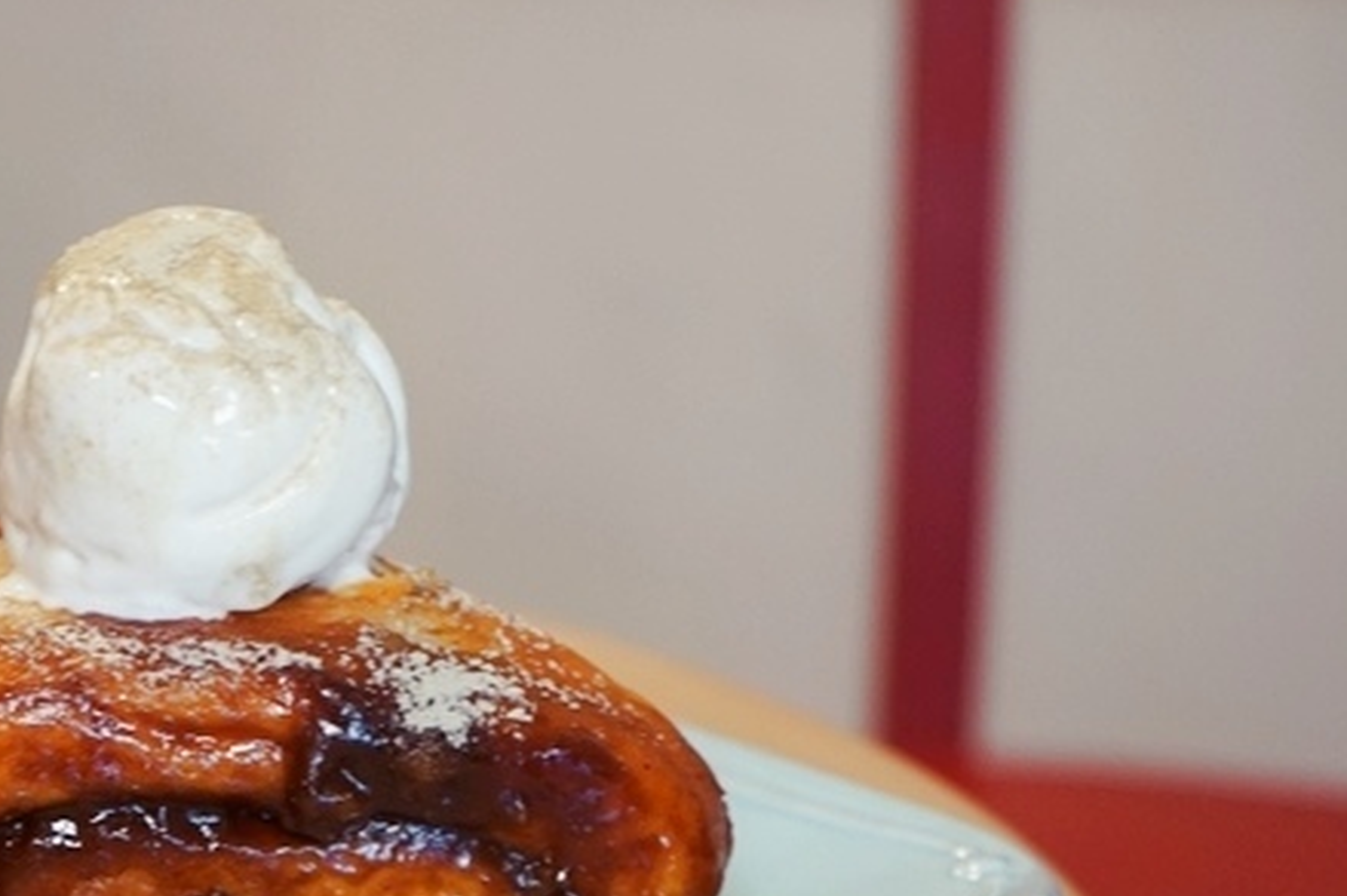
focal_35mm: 113
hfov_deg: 18.0
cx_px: 344
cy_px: 655
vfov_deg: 12.1
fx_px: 4225
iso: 1250
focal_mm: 62
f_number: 5.6
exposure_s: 1/80
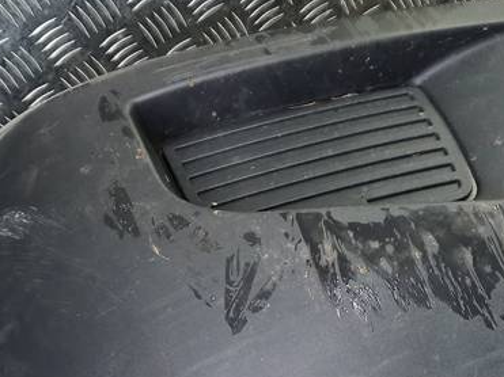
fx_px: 1004
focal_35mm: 69
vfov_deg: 21.0
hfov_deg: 27.9
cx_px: 348
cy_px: 311
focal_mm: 4.6
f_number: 1.8
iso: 80
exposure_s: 1/50
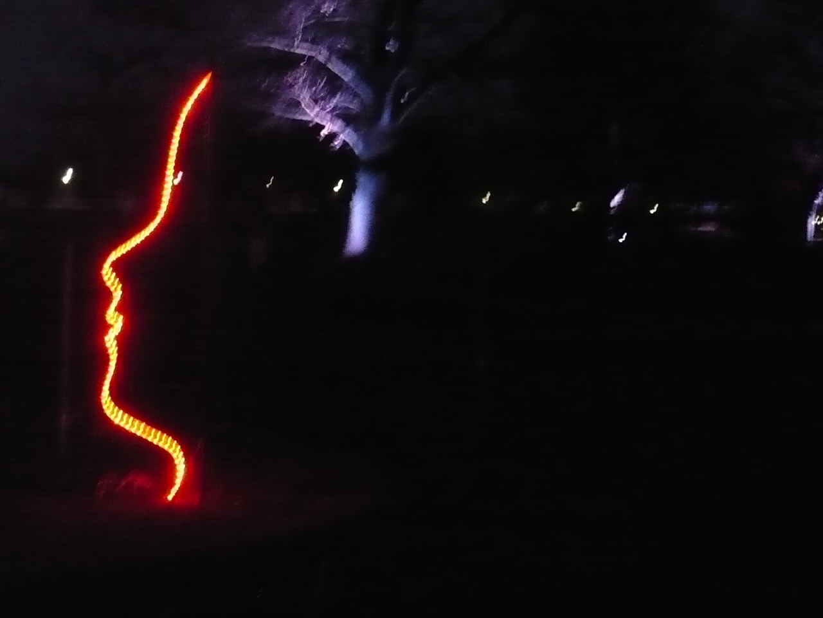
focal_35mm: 96
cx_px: 412
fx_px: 2282
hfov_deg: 20.4
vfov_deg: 15.4
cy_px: 309
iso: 800
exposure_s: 1/4
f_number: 4
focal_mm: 11.5
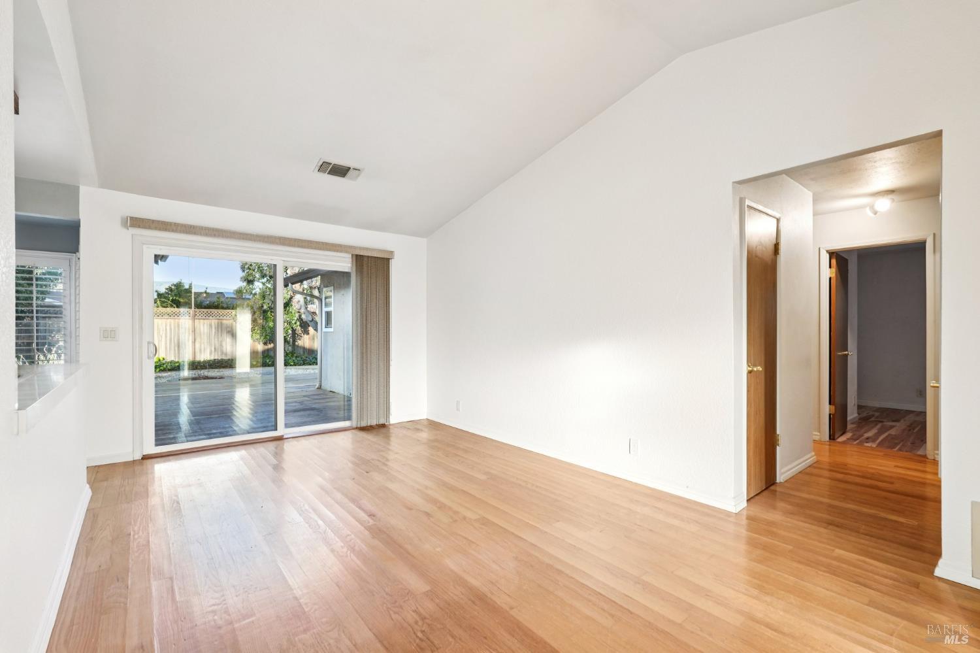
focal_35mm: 16
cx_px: 490
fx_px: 435
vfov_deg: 73.7
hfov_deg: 96.8
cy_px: 326
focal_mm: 16
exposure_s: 1/25
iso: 400
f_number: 8
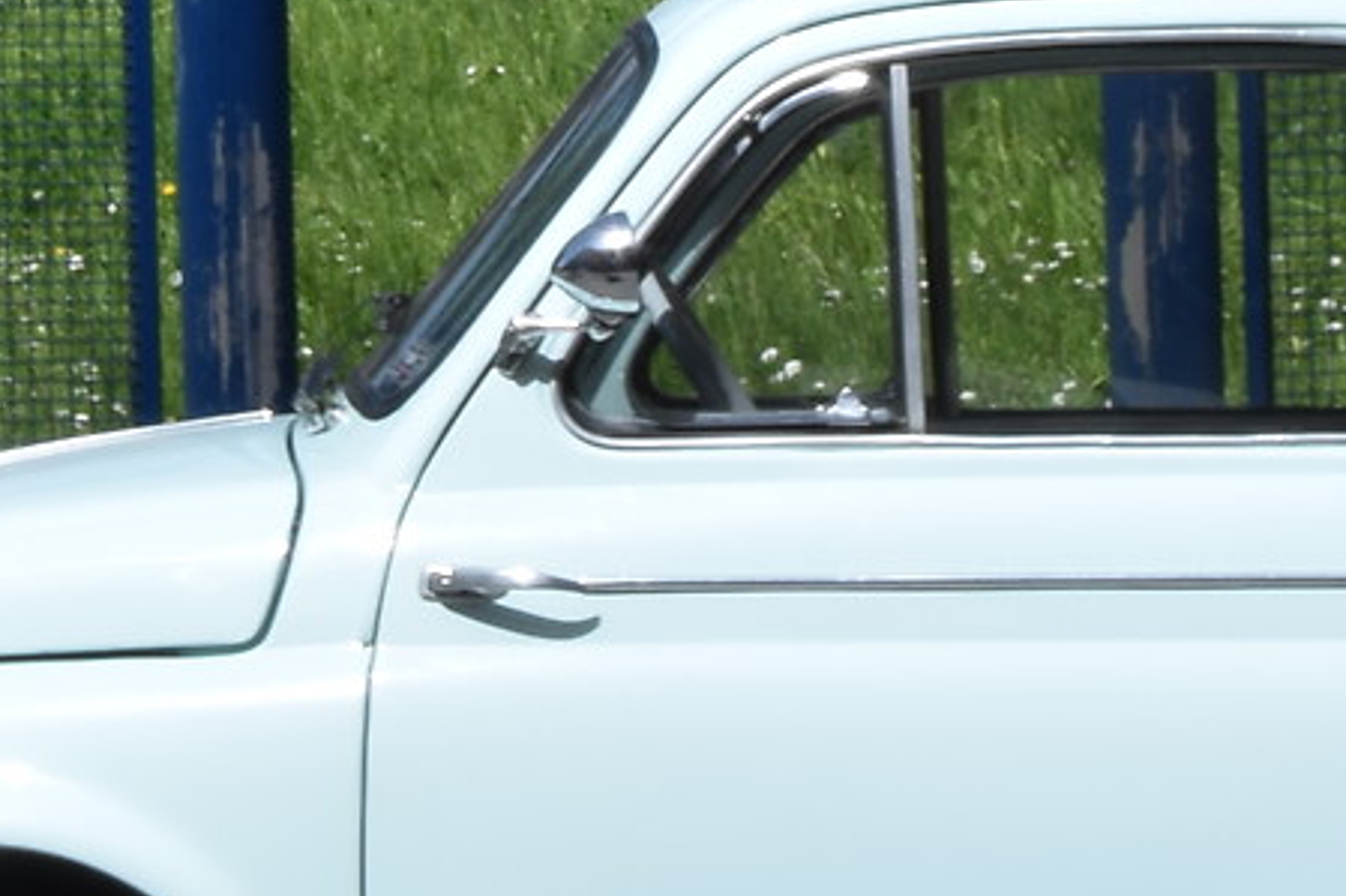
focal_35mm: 281
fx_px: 10490
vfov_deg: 4.9
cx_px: 276
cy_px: -189
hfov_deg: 7.3
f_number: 29
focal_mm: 35
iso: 100
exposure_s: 1/30
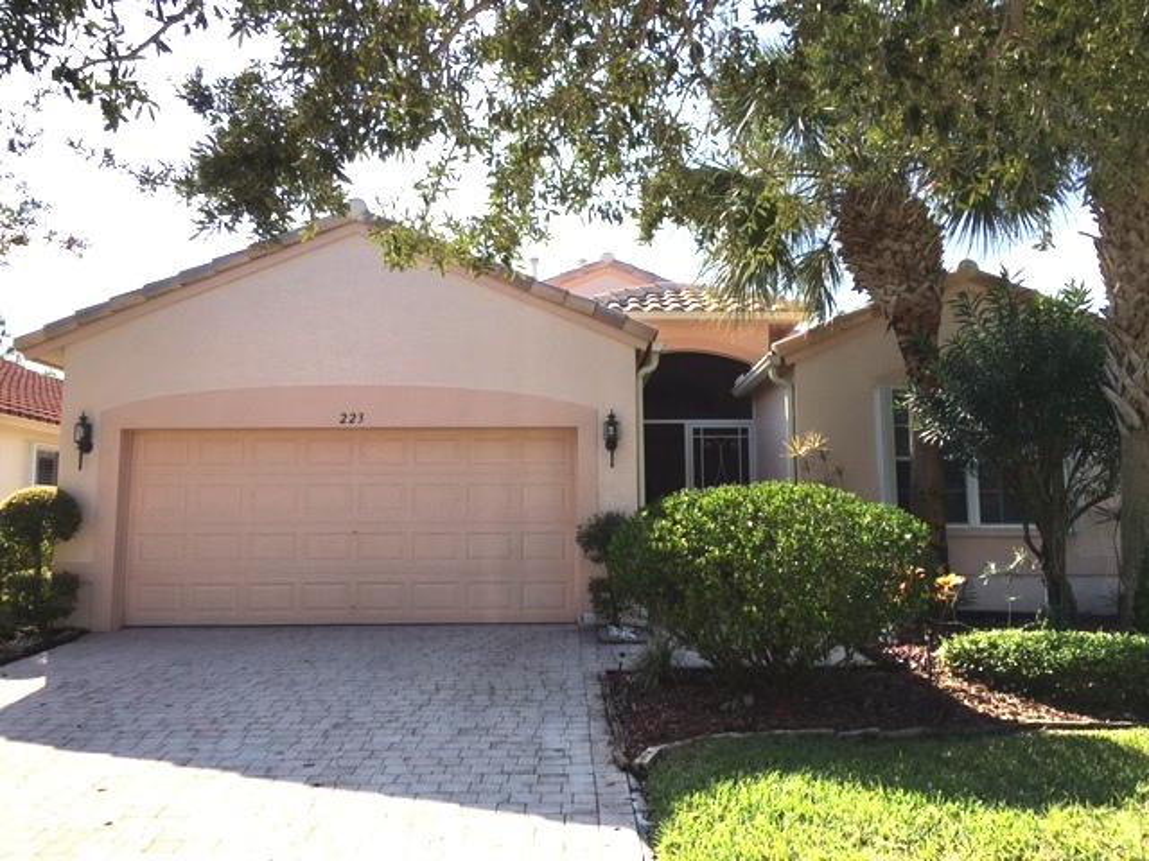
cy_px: 430
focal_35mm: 29
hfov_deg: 61.7
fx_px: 963
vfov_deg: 48.2
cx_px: 574
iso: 25
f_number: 2.2
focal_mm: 4.15
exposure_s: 1/1241
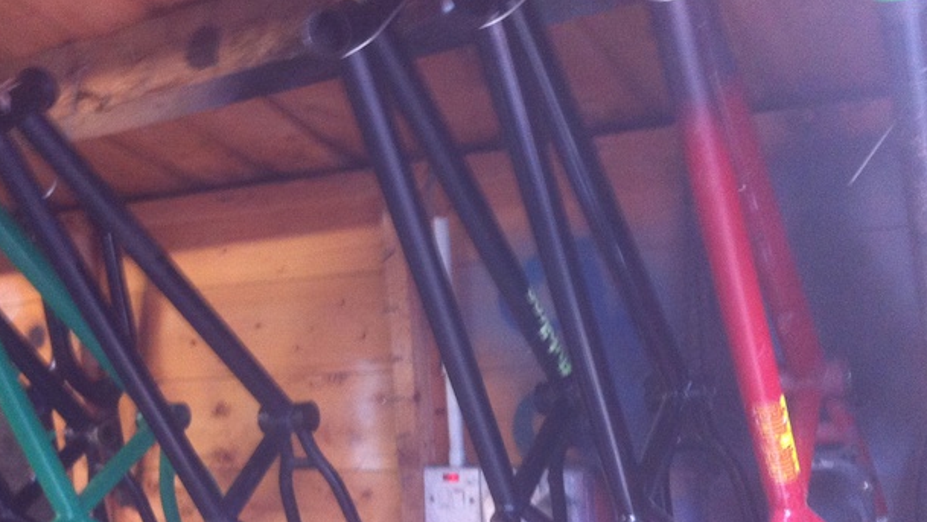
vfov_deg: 23.8
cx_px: 400
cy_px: 376
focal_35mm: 50
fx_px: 1229
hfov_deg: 41.2
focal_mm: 3.85
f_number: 2.8
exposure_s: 1/15
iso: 250
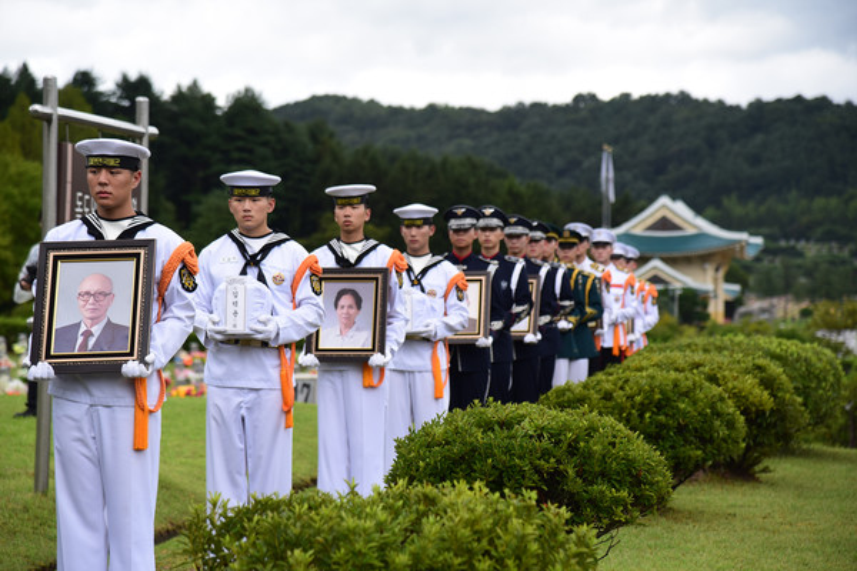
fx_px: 2856
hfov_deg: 17.1
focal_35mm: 120
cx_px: 428
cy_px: 286
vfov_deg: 11.4
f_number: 5
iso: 160
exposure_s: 1/400
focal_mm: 120
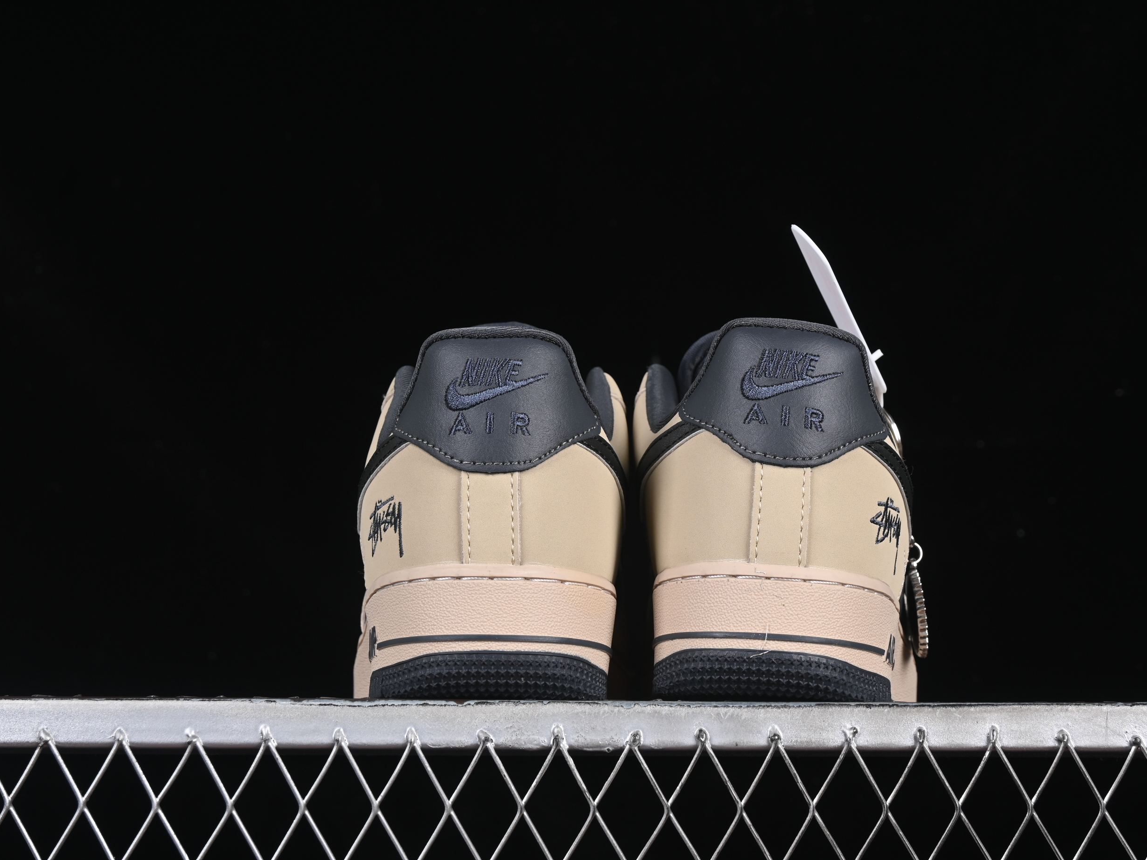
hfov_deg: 23.8
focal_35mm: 82
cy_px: 431
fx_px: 2717
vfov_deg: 18.0
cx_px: 643
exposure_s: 1/80
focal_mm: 50
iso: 160
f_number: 8
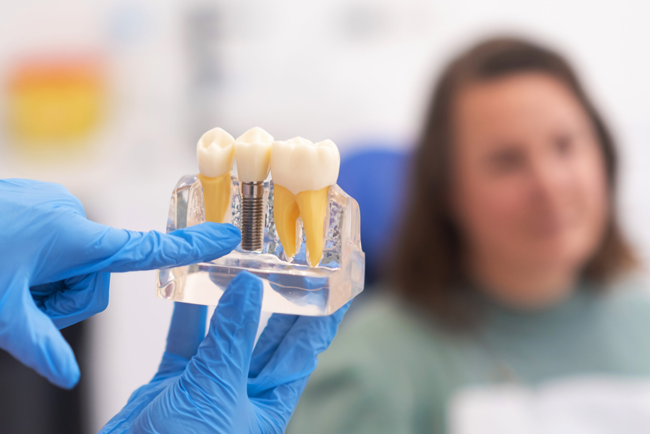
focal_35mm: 84
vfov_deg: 16.3
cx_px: 325
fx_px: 1517
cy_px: 217
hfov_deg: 24.2
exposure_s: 1/100
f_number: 1.4
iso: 640
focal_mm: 56
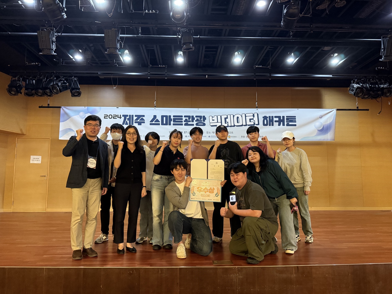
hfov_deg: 71.6
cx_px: 196
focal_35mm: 24
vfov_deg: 56.8
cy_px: 147
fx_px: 272
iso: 1000
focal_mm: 6.76
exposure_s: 1/40
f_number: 1.78
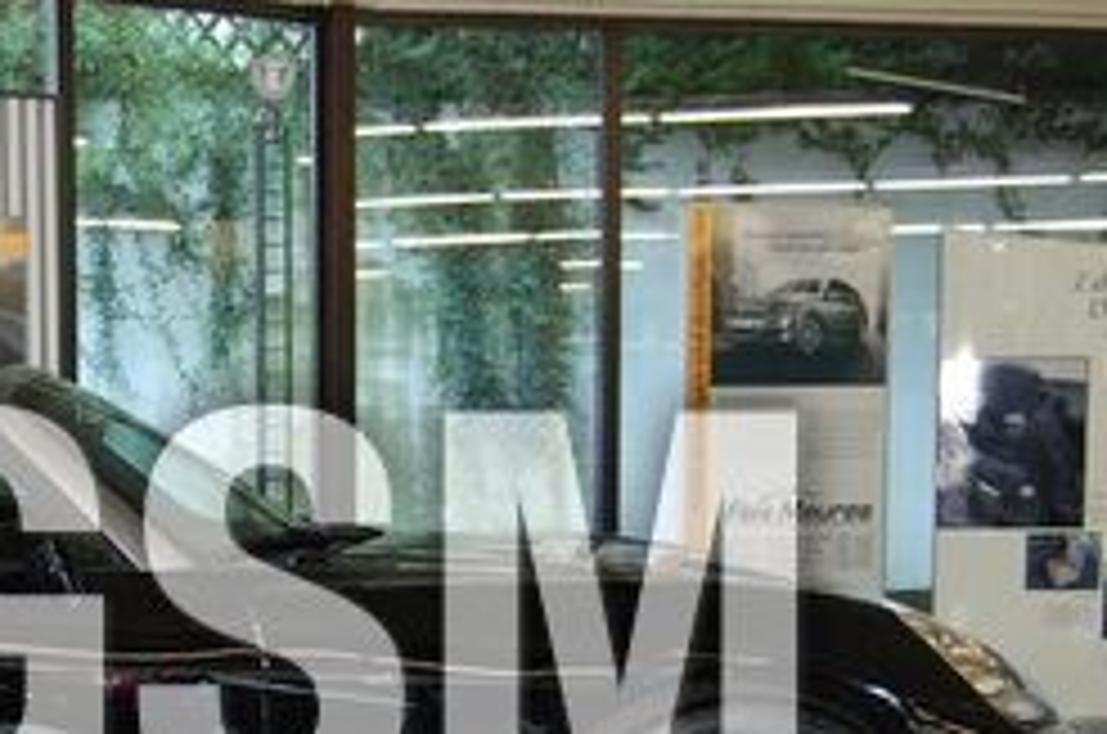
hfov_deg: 25.8
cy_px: 693
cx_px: 32
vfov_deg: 17.8
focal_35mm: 75
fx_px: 2302
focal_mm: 24
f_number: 4
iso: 400
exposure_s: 1/60
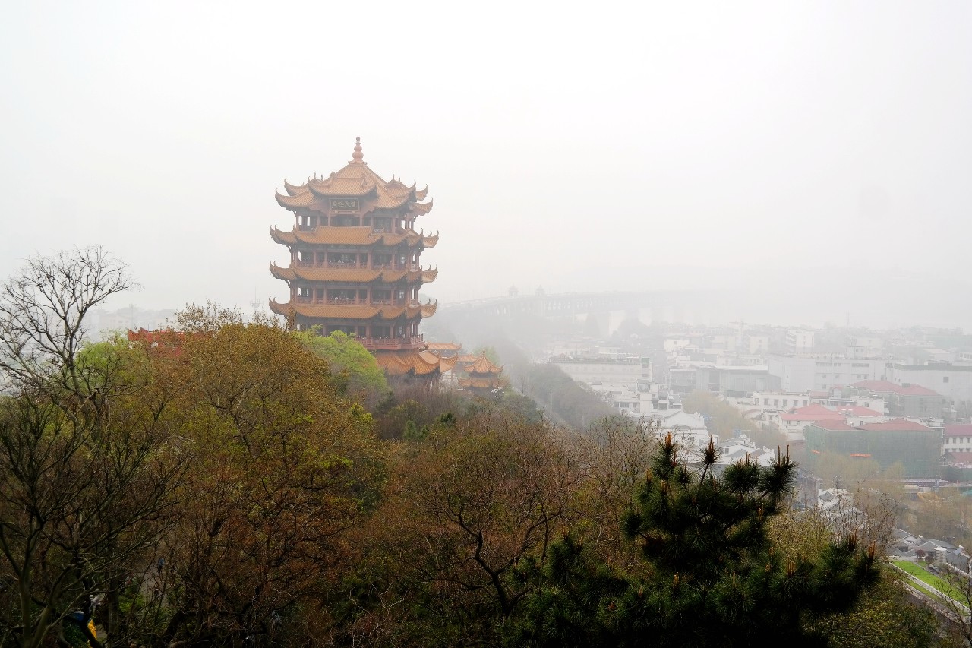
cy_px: 324
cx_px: 486
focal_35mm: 50
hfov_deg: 39.6
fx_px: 1350
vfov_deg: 27.0
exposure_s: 1/250
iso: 100
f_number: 5.6
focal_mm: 33
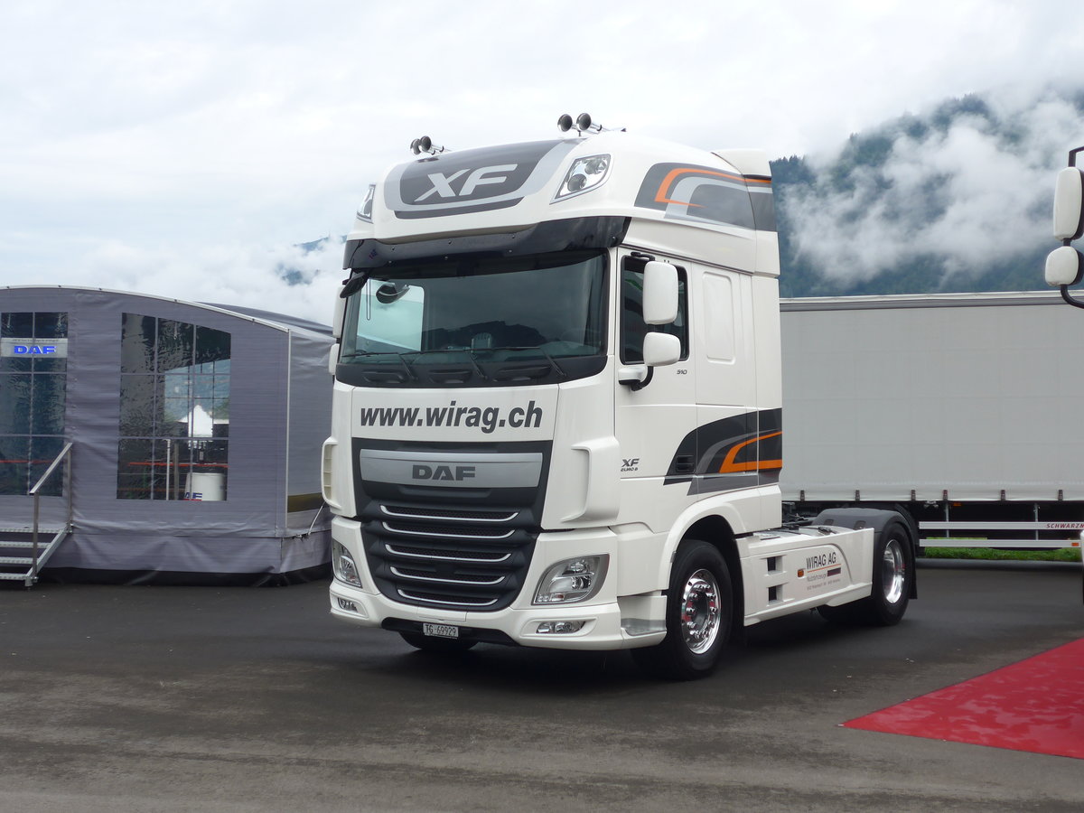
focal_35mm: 44
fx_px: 1378
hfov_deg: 42.9
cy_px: 406
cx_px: 542
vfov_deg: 32.9
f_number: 2.8
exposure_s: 1/640
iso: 80
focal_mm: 9
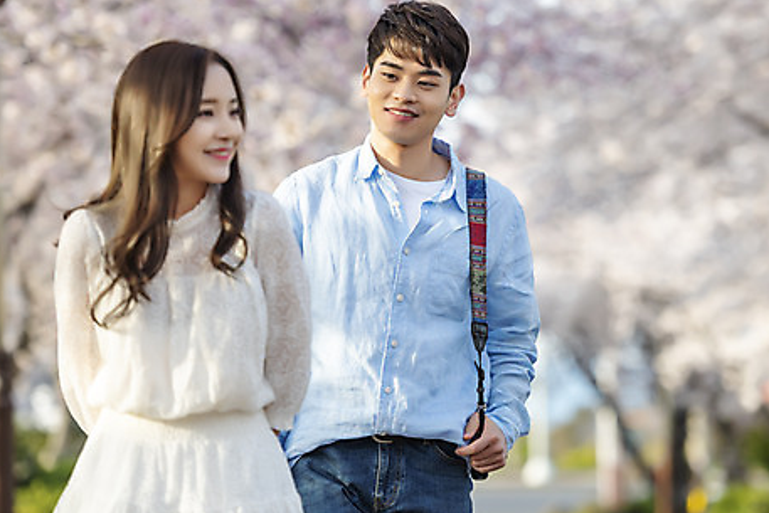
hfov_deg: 11.6
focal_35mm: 177
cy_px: 183
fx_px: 3782
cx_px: 413
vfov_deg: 7.8
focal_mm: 135
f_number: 2.8
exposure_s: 1/400
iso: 100
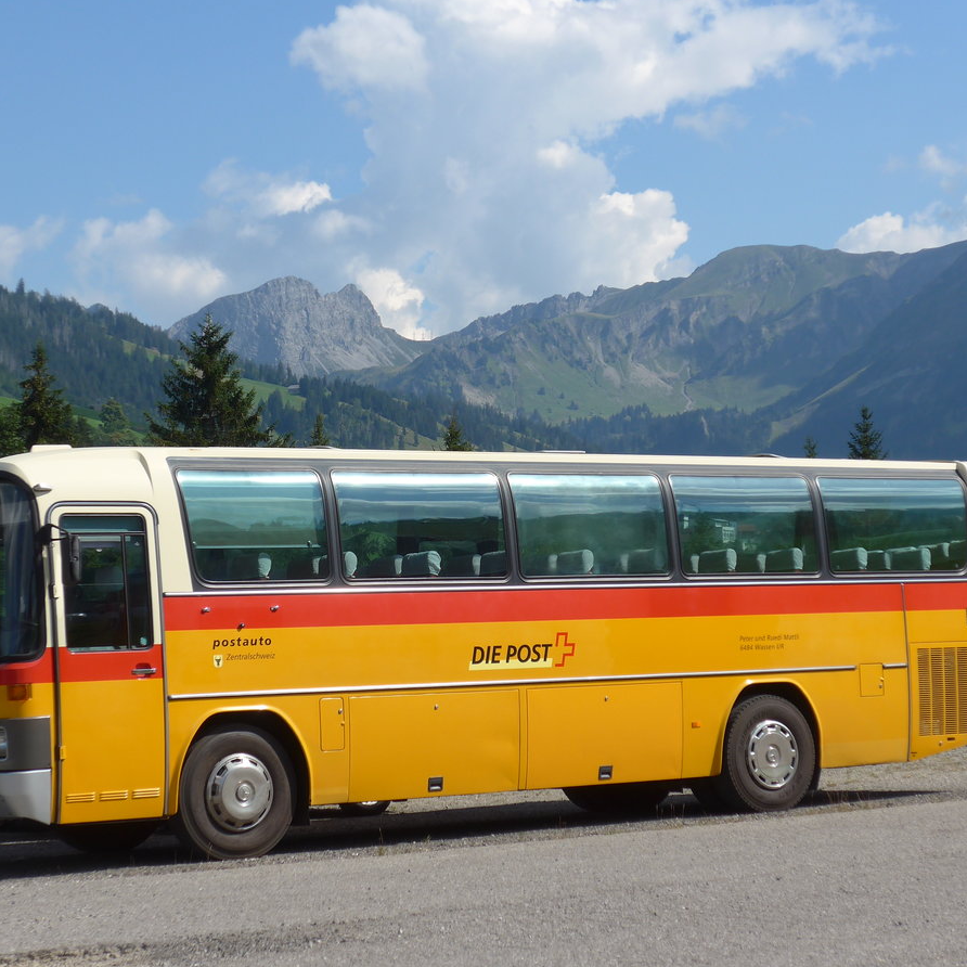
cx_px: 440
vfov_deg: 19.7
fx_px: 2781
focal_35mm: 88
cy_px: 485
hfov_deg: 19.7
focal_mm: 15
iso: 80
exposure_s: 1/1000
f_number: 4.2
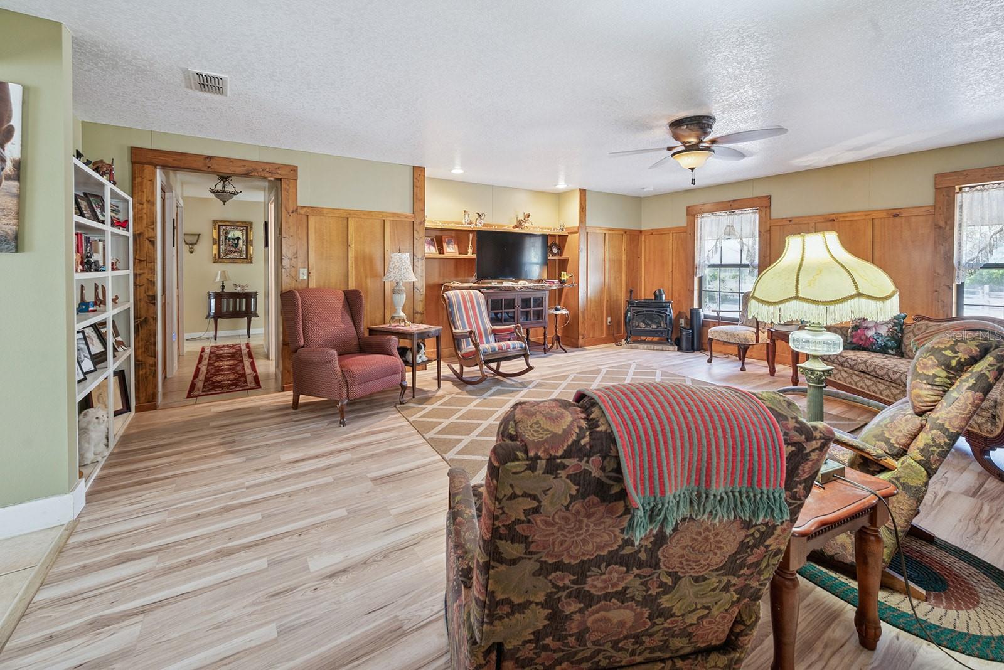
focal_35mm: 14
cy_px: 335
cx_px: 502
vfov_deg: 81.3
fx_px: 391
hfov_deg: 104.2
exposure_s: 1/3.33
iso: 400
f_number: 8
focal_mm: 14
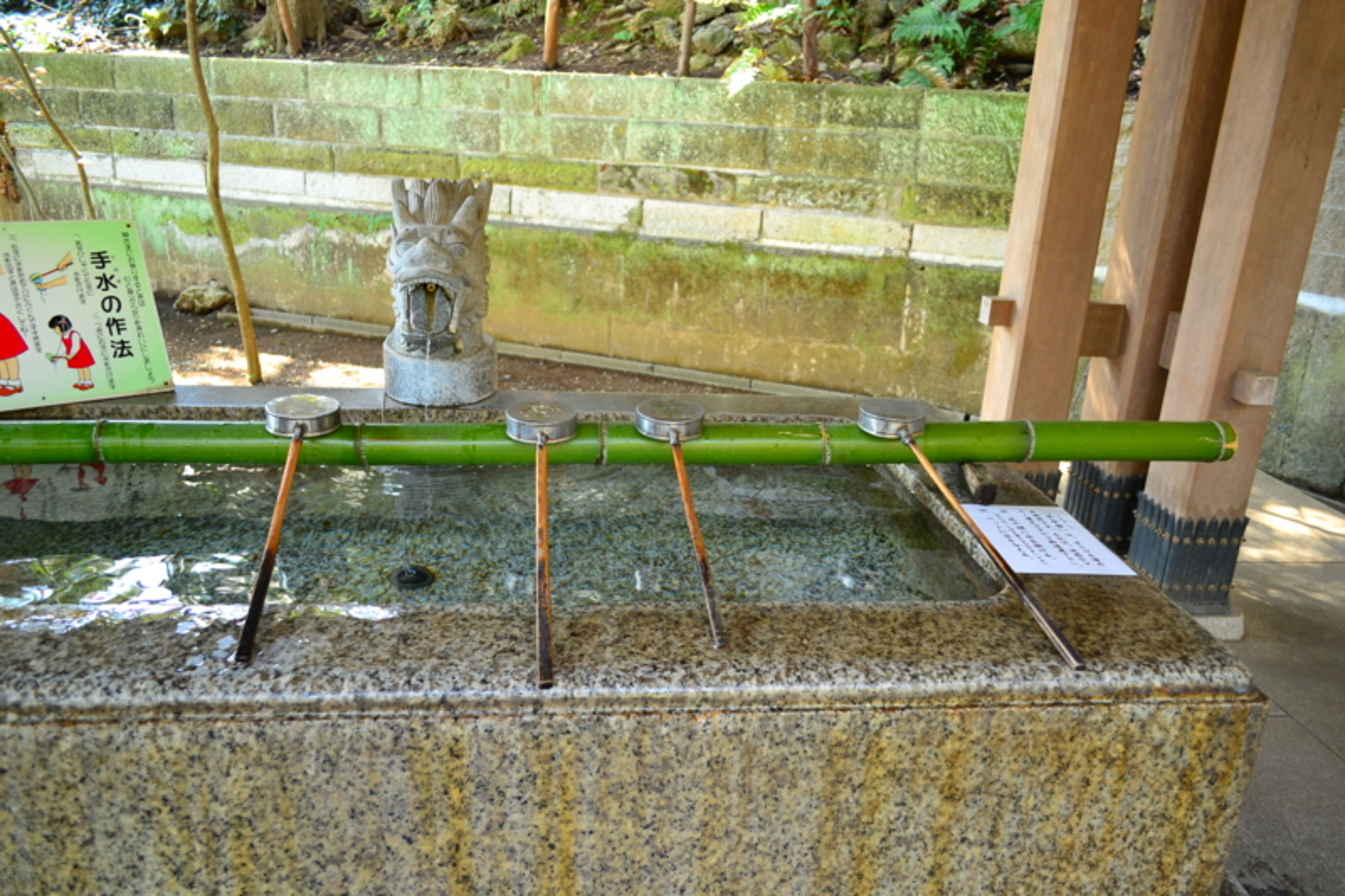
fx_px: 1008
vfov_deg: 47.9
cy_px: 448
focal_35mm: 27
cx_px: 672
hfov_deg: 67.4
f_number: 3.5
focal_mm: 18
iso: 400
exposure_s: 1/40
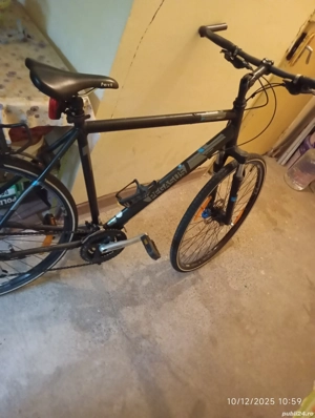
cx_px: 158
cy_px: 209
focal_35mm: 28
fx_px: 339
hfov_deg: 49.9
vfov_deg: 63.4
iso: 7137
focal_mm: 4.22
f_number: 1.8
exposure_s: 1/20
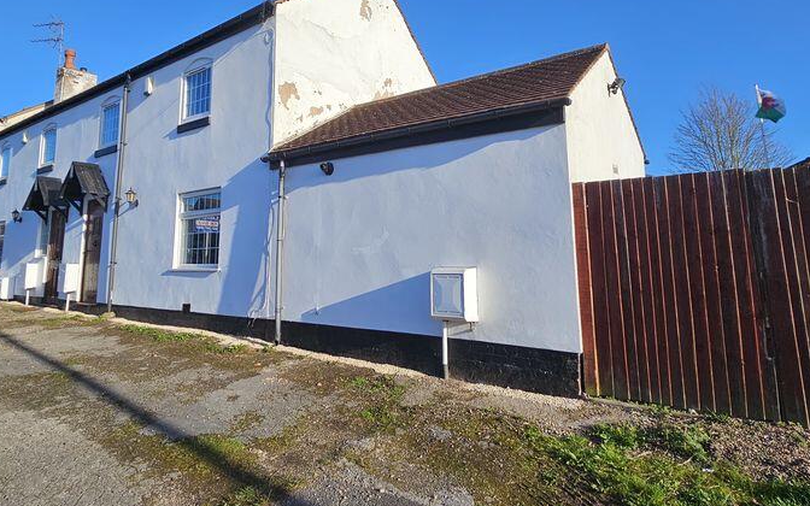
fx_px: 464
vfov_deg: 56.3
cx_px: 409
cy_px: 176
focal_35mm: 21
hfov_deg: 82.3
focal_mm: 2.2
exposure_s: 1/2043
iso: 50
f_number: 2.2
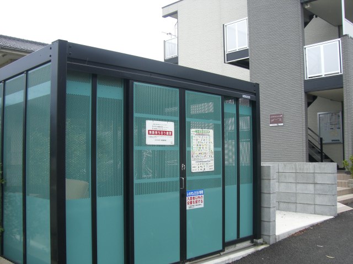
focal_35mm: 38
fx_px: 388
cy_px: 132
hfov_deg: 49.0
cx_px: 176
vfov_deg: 37.7
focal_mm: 6.2
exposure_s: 1/160
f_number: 4.3
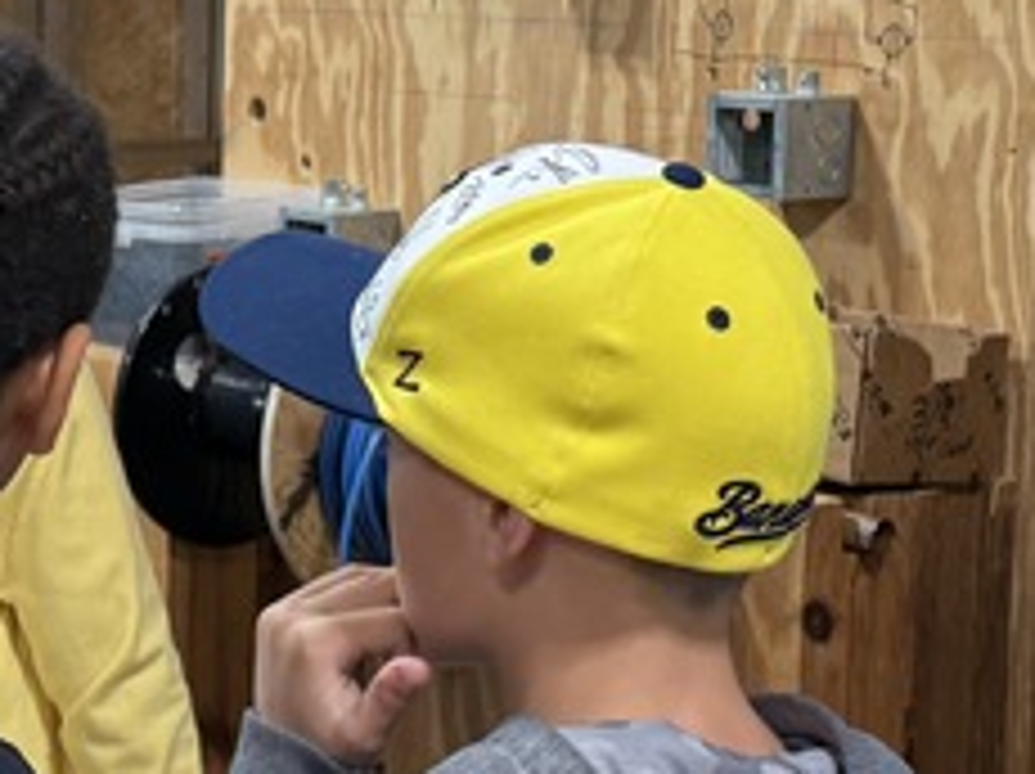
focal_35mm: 107
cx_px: -90
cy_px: 162
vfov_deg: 13.7
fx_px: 3196
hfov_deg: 17.8
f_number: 1.78
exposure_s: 1/120
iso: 160
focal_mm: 6.76
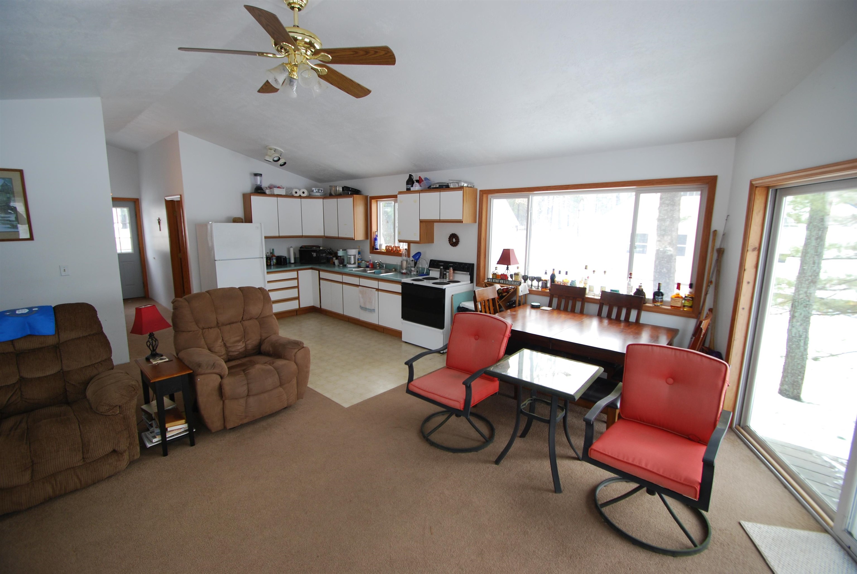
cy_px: 287
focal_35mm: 15
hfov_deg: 100.3
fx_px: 357
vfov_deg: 77.5
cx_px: 428
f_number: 4
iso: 200
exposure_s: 1/60
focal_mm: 10
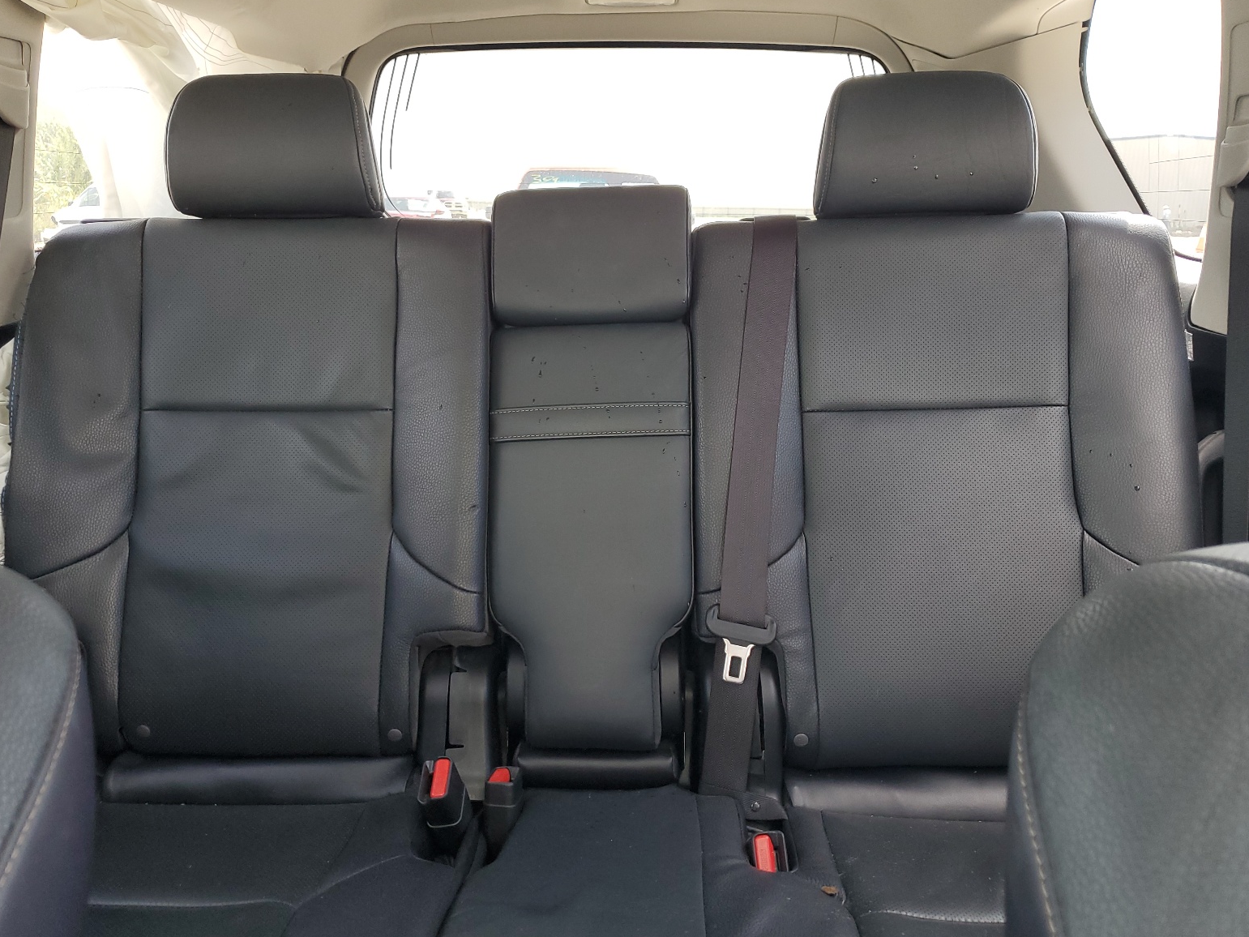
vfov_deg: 51.4
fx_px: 974
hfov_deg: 65.3
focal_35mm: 27
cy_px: 475
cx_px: 608
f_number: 1.5
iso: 64
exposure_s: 1/120
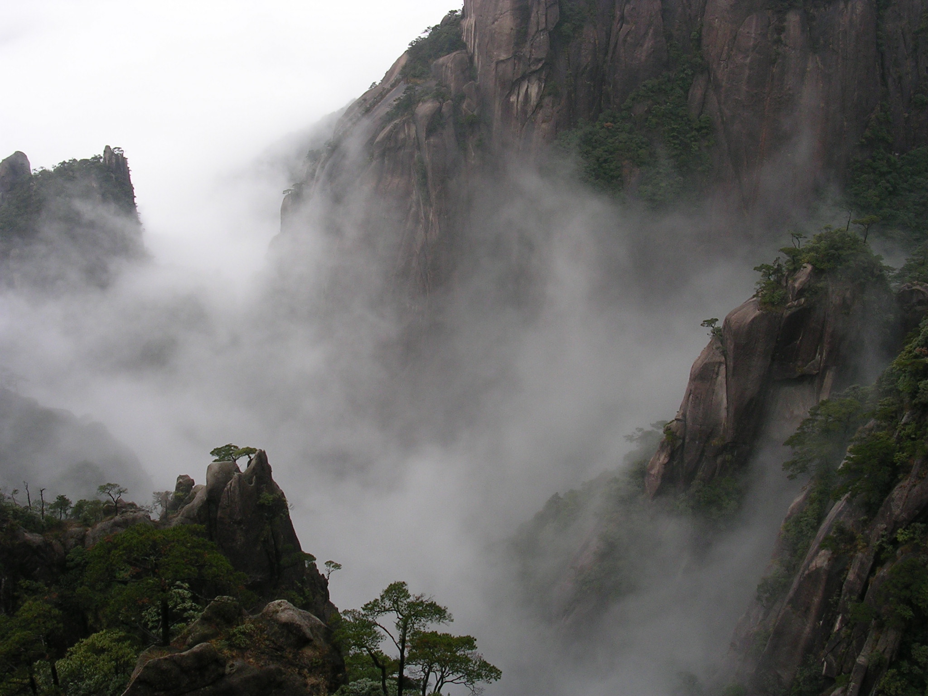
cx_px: 464
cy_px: 348
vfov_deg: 35.1
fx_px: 1099
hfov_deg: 45.8
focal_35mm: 41
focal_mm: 6.2
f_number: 5.8
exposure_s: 1/152
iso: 50
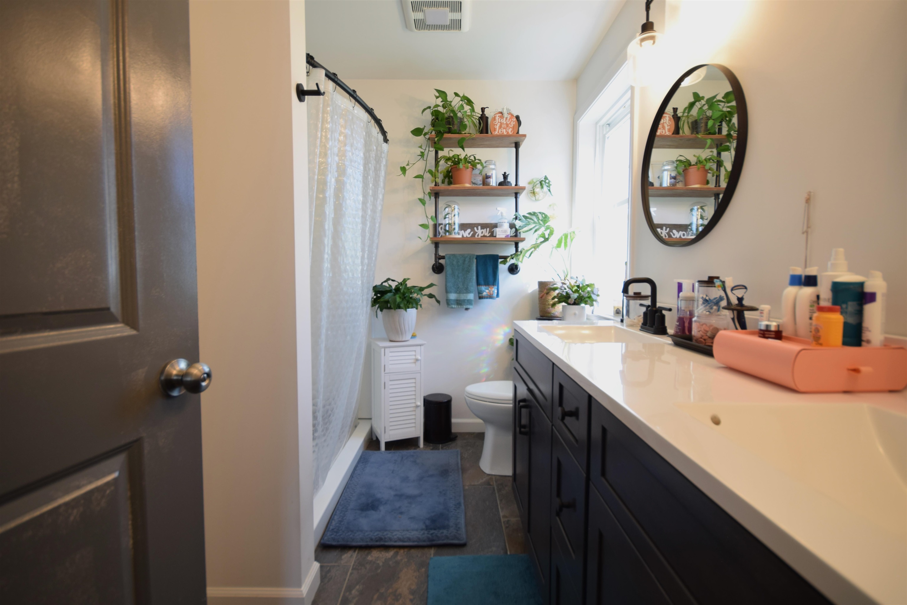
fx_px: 378
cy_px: 302
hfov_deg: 100.4
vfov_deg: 77.3
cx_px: 454
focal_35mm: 15
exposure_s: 1/20
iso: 200
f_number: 6.3
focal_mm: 10
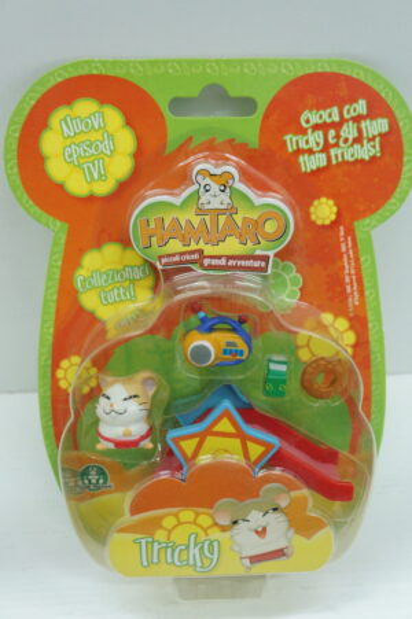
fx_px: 516
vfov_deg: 62.0
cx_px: 206
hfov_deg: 43.5
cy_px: 310
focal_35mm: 30
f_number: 5.6
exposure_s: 1/60
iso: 2000
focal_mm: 20
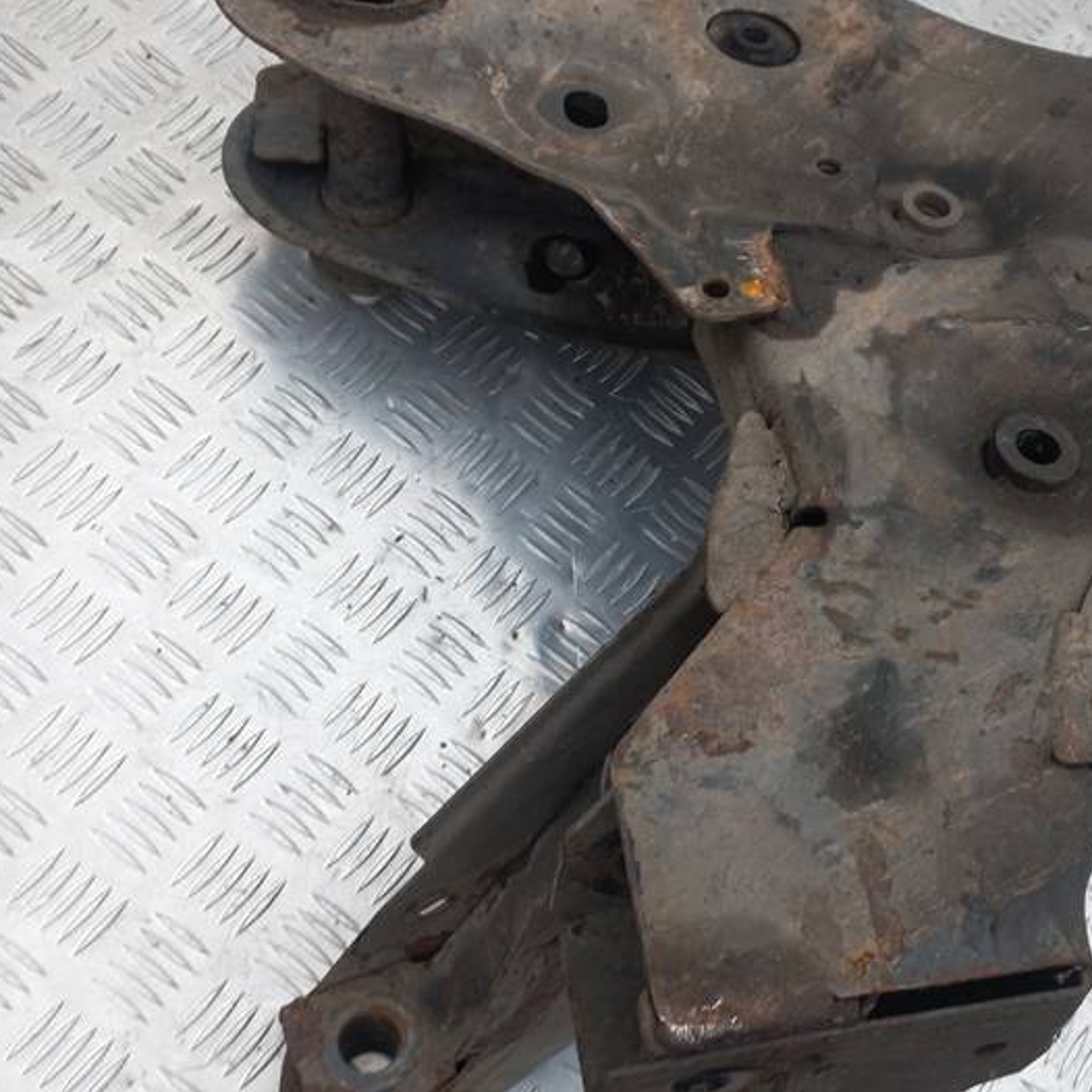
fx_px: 1535
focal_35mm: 43
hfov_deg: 38.5
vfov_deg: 39.2
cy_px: 529
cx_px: 770
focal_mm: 4.6
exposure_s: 1/50
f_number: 1.8
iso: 32
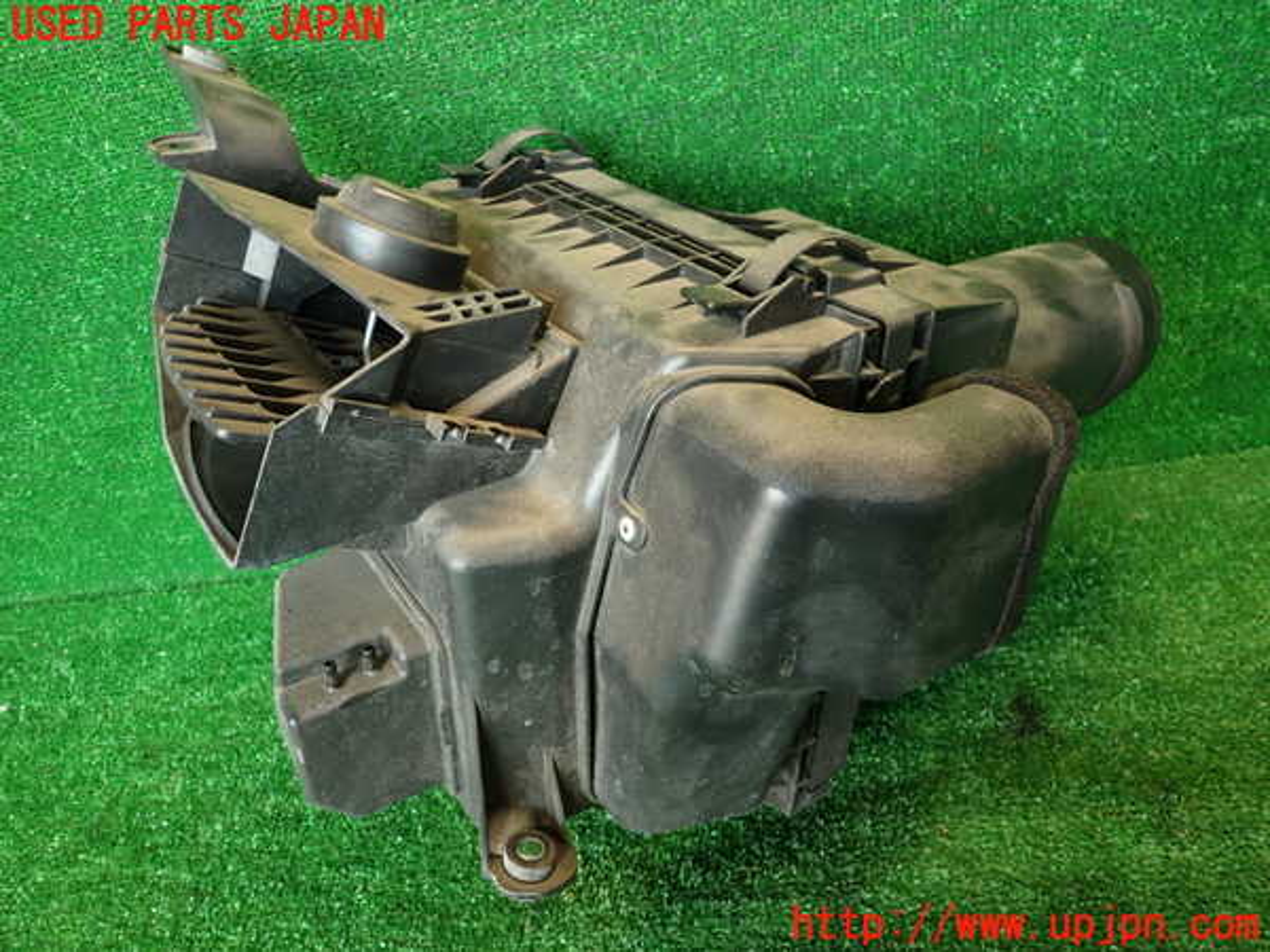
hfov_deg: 69.4
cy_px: 476
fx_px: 917
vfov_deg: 54.9
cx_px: 635
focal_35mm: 25
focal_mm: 4.5
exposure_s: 1/30
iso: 200
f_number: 2
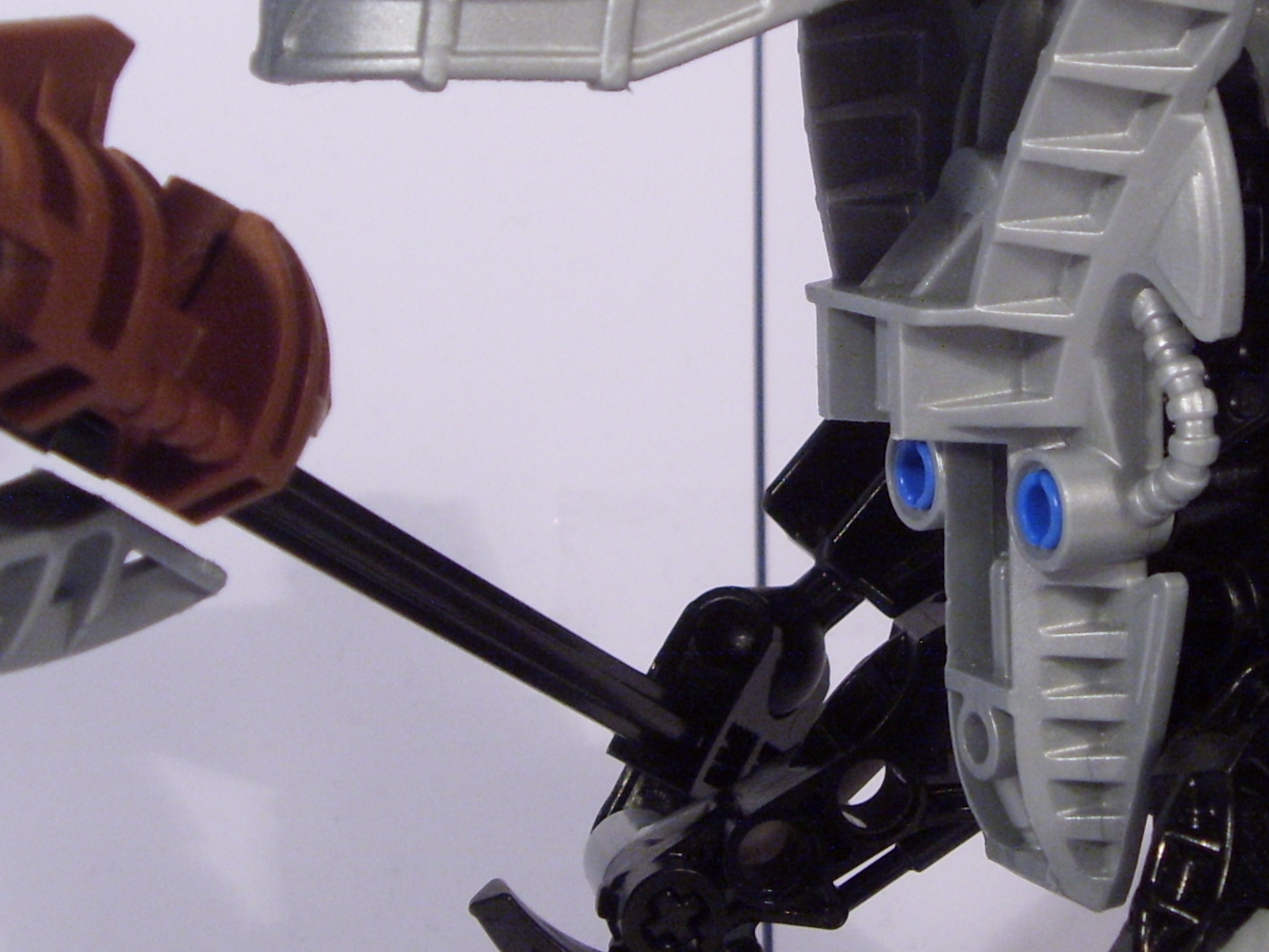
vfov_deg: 19.3
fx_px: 2787
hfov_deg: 25.5
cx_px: 892
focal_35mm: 76
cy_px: 286
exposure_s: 1/30
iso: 100
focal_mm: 6.3
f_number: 3.5
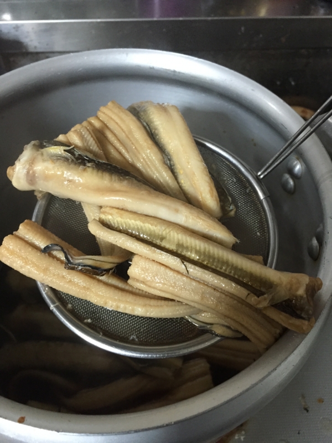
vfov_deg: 61.7
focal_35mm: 29
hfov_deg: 48.2
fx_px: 371
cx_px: 166
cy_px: 222
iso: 250
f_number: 2.2
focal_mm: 4.15
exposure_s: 1/20
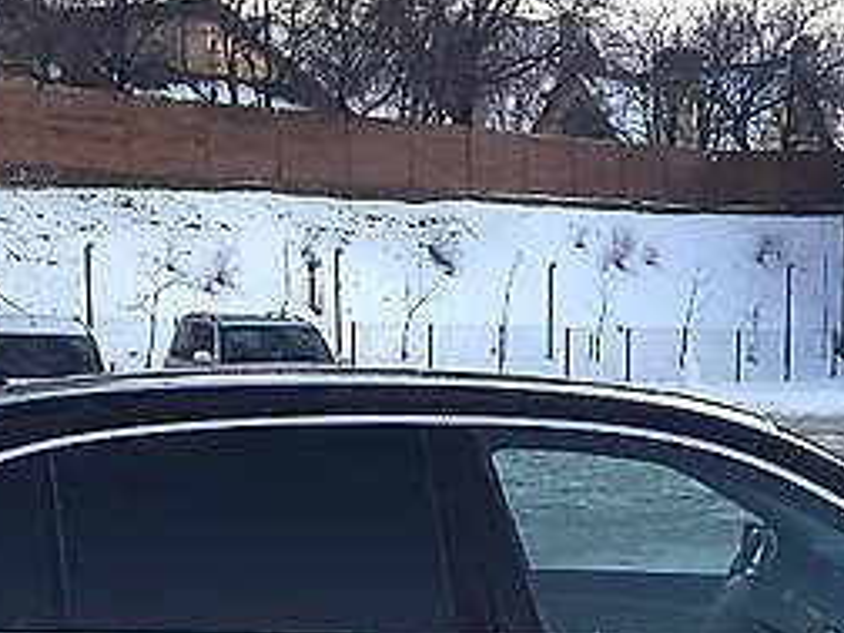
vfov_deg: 15.4
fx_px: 2243
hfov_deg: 21.3
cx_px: 486
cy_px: 790
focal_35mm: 92
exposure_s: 1/30
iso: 64
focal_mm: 4.2
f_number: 2.2
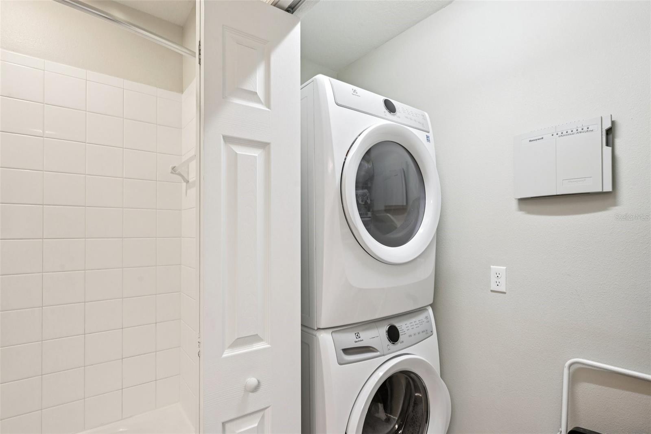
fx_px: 316
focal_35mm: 18
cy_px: 217
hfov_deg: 91.6
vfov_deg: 68.9
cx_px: 326
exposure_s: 1/15
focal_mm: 17.5
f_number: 8
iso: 400
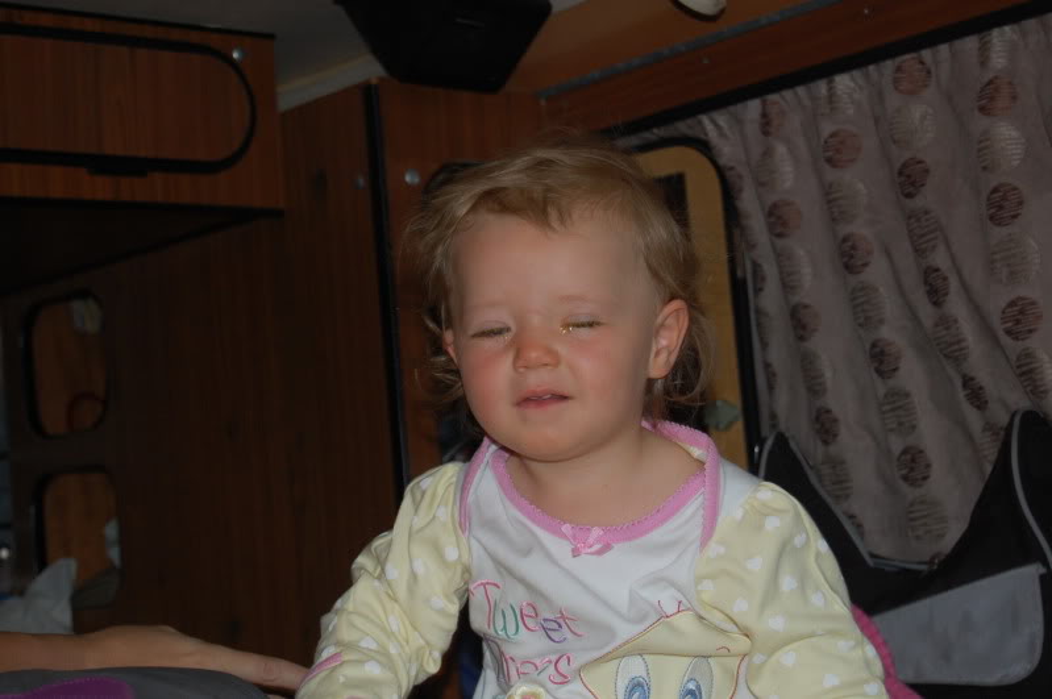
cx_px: 526
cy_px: 350
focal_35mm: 82
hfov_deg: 24.6
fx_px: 2408
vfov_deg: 16.5
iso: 400
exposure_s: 1/60
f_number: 5.6
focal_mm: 55
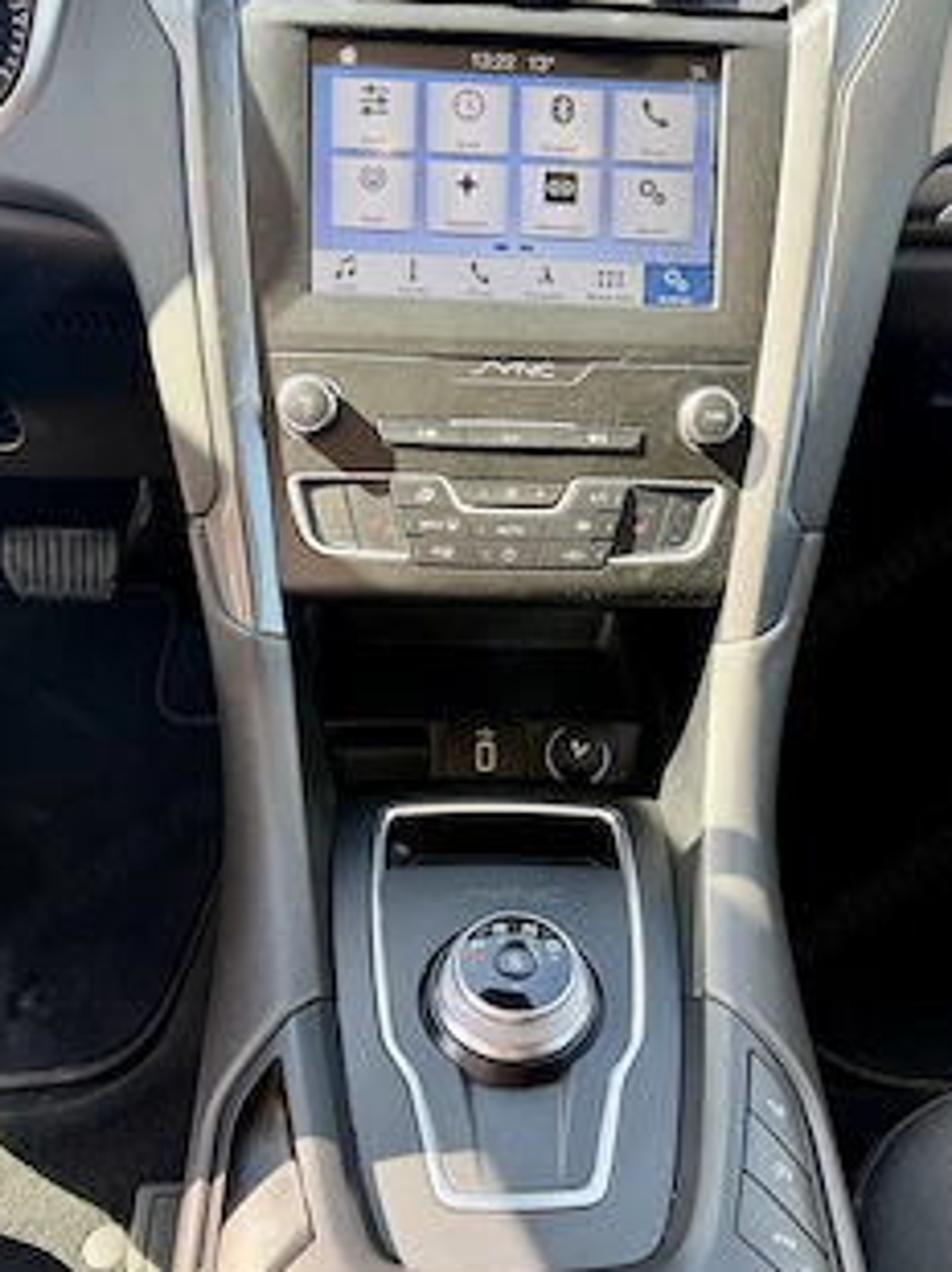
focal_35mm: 31
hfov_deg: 45.3
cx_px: 513
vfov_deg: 58.4
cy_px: 640
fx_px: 1138
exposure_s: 1/185
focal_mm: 6.76
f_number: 1.78
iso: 80
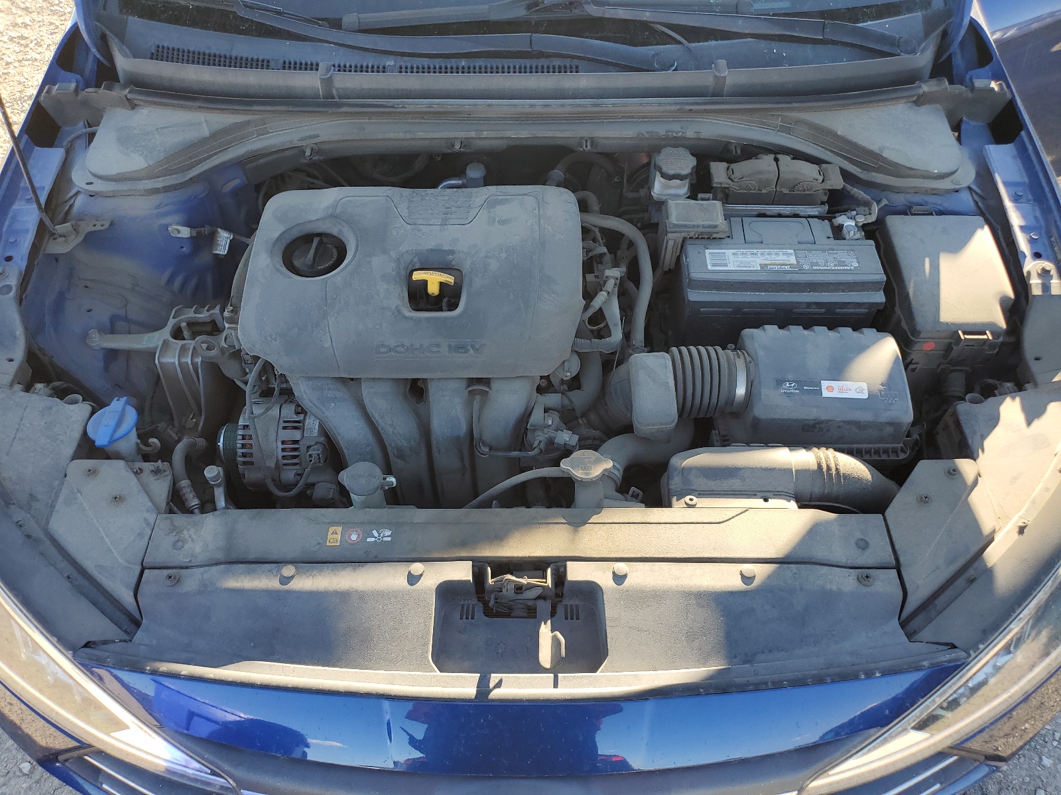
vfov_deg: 53.1
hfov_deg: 67.3
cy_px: 398
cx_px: 530
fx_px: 797
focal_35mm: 26
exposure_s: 1/357
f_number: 1.5
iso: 50
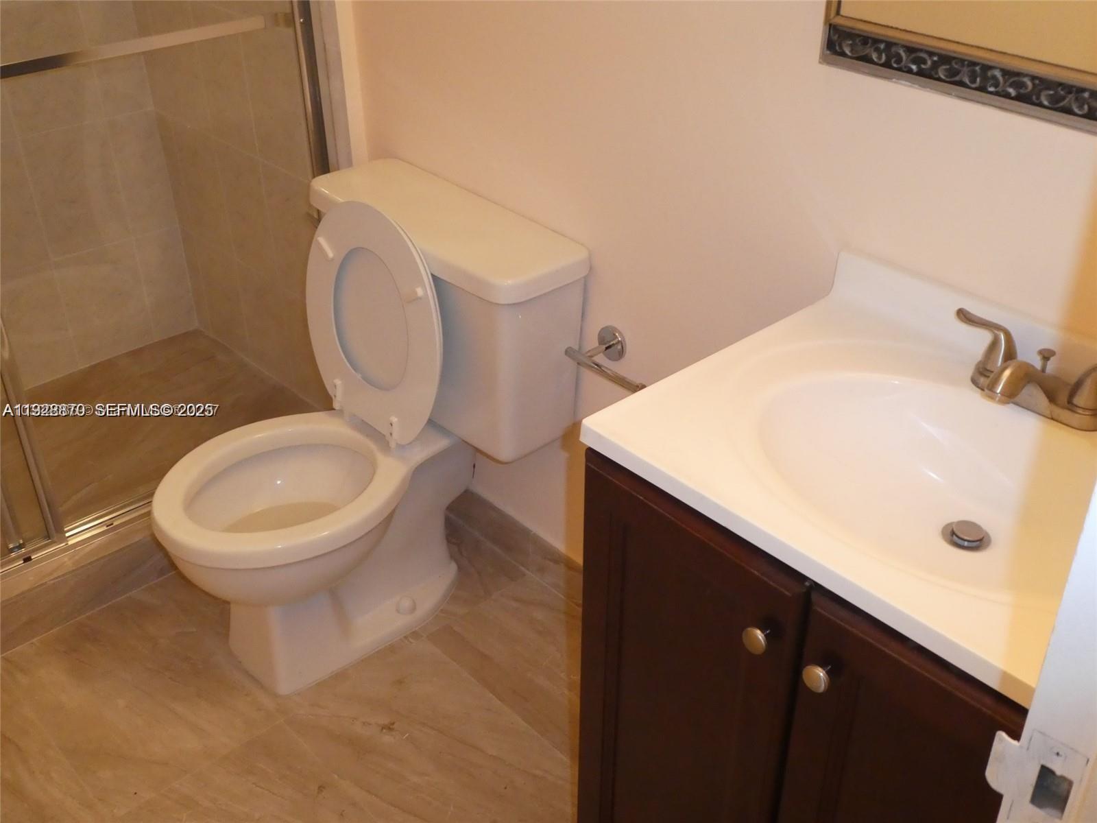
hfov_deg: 52.6
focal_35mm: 35
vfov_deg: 40.7
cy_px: 412
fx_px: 1109
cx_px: 548
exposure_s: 1/60
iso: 800
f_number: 3.7
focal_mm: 6.3
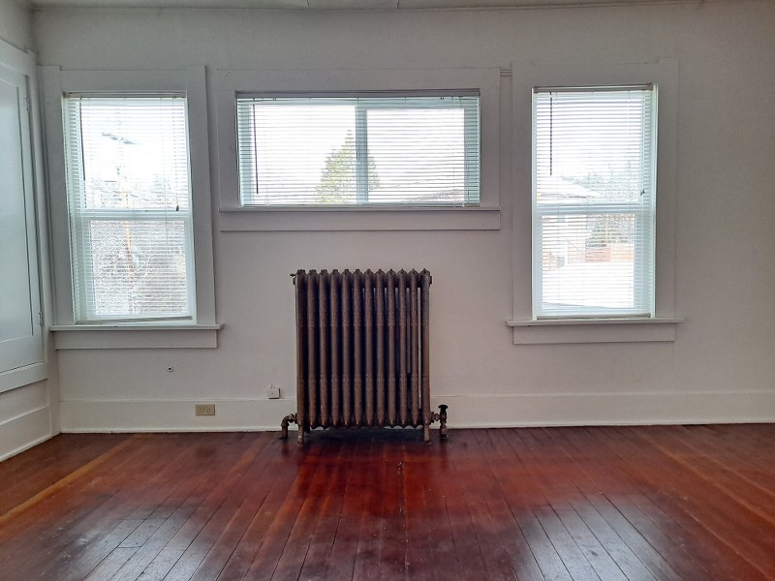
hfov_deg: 69.4
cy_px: 290
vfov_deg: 54.9
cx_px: 388
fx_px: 560
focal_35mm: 25
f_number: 2
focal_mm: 4.6
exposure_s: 1/50
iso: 160
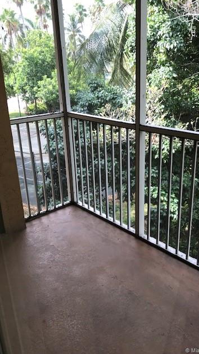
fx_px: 291
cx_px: 108
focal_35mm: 31
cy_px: 175
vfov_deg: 62.6
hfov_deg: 37.7
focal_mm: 3.99
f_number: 1.8
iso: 20
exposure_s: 1/123
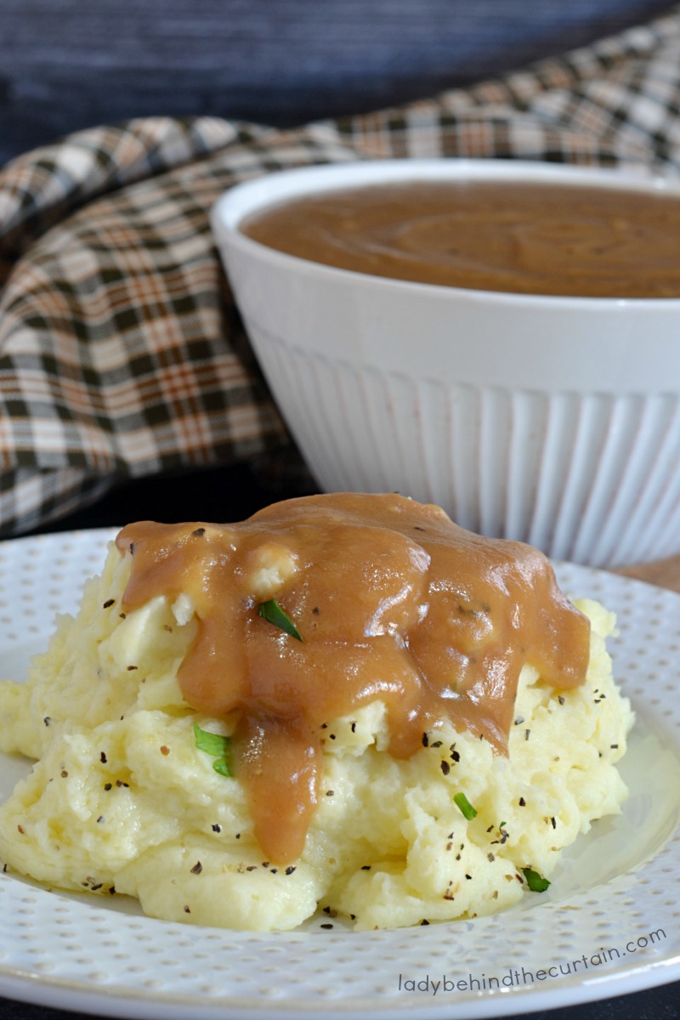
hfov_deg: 18.2
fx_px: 2125
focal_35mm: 75
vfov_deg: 27.0
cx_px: 340
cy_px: 510
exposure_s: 1/3
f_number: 10
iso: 100
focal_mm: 50
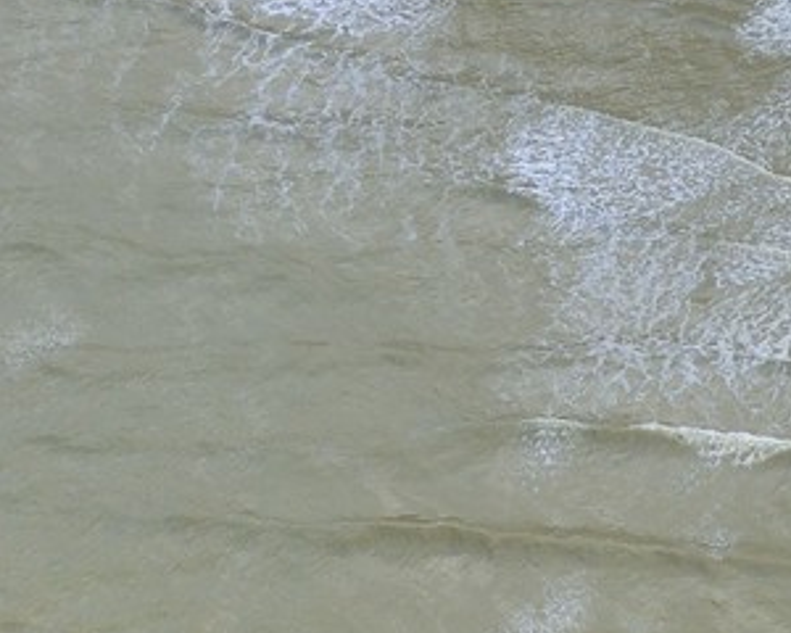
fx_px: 12291
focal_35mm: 525
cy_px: -1216
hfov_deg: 3.7
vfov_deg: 2.9
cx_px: 1018
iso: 400
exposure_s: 1/800
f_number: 4.5
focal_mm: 105
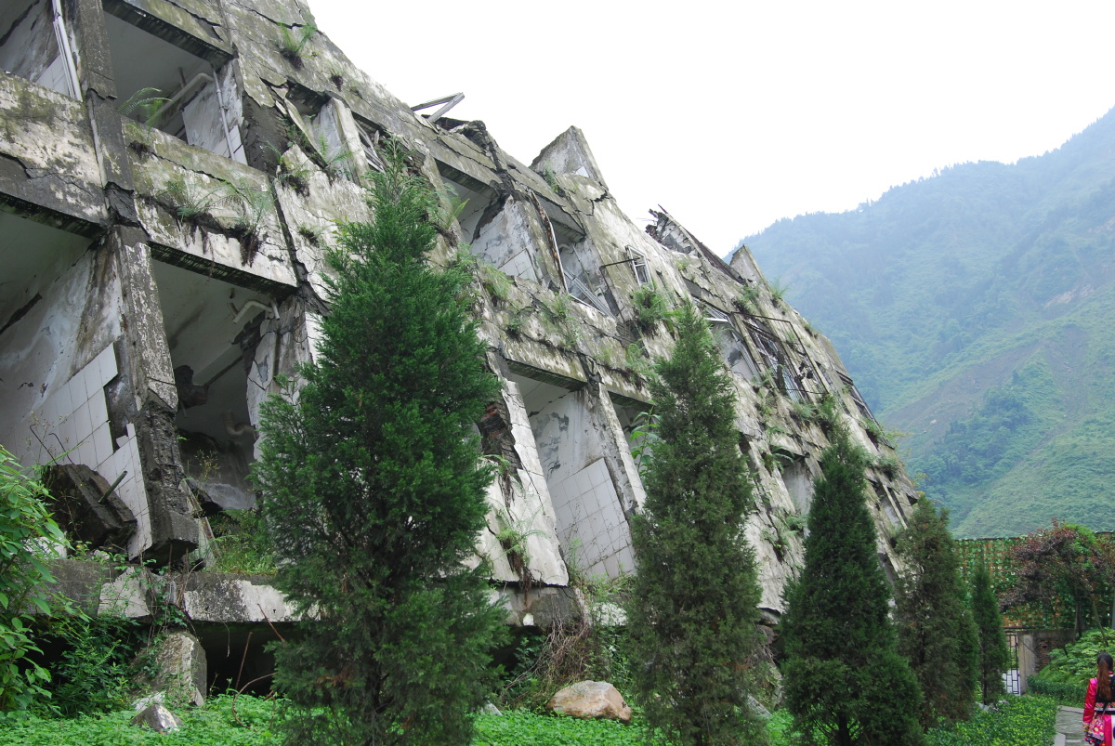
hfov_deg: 41.1
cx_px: 558
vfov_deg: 28.1
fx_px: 1488
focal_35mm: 48
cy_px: 373
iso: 200
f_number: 6.3
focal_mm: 32
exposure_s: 1/60
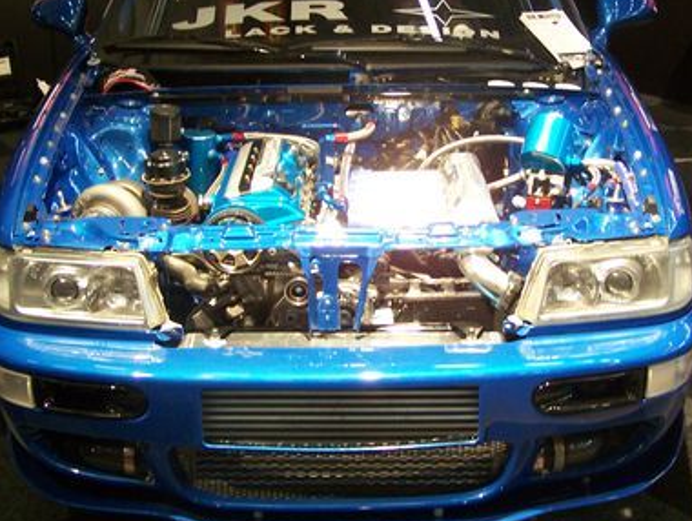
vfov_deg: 22.9
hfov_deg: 30.2
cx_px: 406
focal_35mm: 64
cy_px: 181
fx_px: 1281
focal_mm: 6.3
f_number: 2.8
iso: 160
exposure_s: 1/25
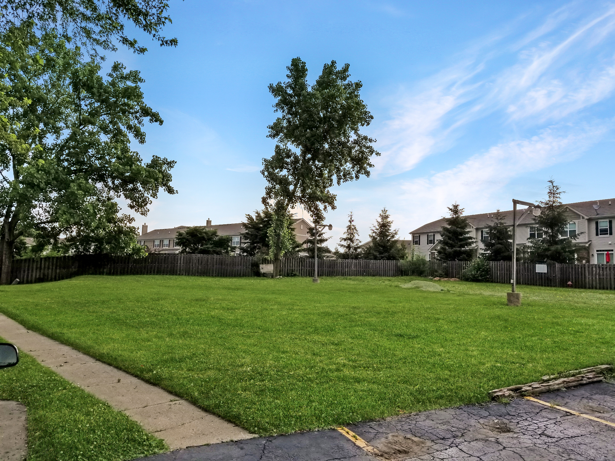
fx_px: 462
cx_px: 308
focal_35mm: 26
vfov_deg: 53.1
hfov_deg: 67.3
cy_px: 230
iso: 50
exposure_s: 1/1444
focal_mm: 4.25
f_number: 1.7
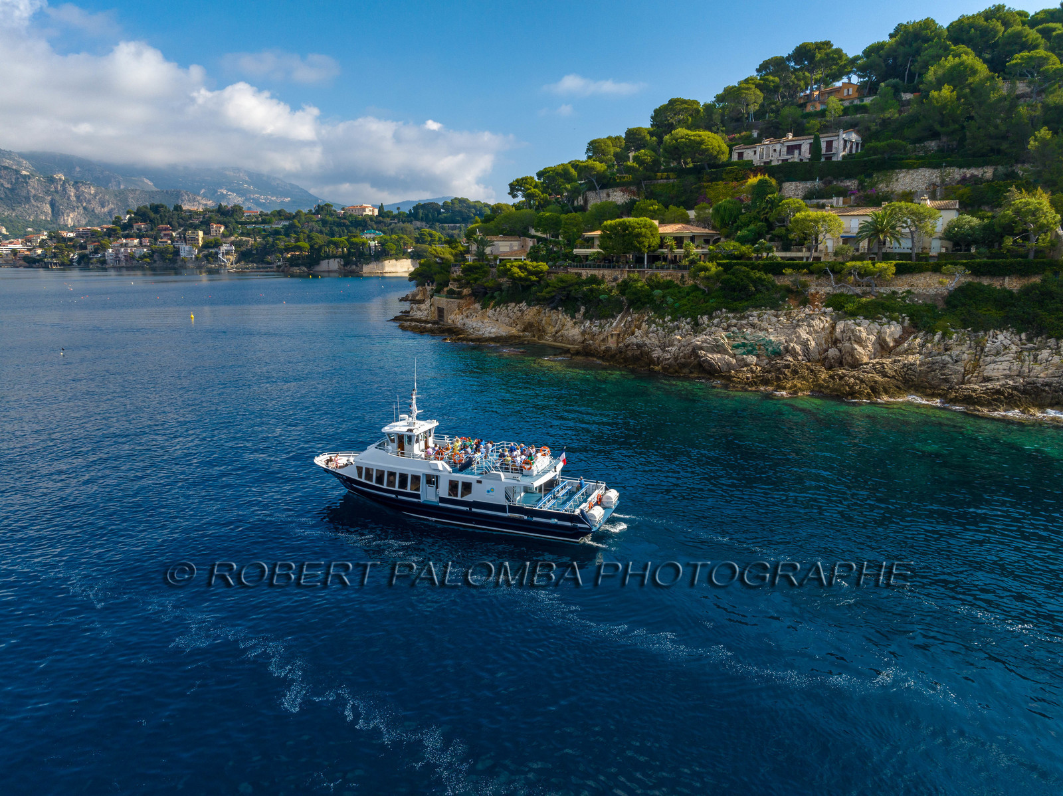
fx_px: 737
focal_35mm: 24
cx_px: 532
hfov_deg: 71.6
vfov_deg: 56.8
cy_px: 398
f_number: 10
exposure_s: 1/160
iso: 100
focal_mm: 12.3
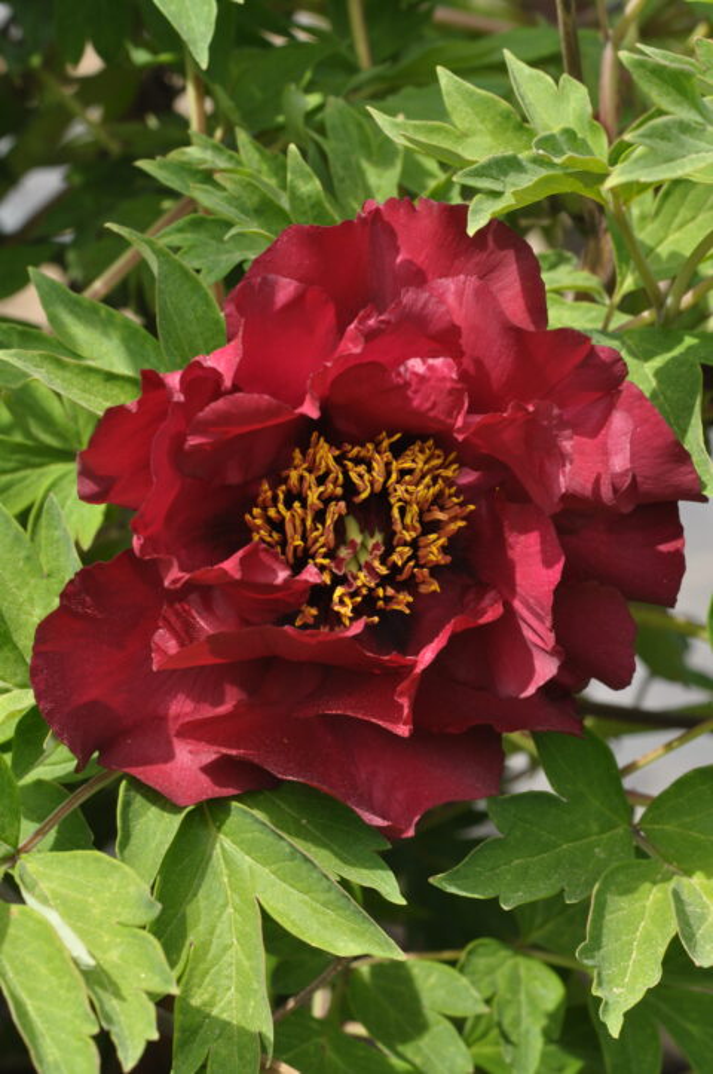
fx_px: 3128
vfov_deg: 19.5
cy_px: 537
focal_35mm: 105
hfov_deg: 13.0
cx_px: 356
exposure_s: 1/250
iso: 320
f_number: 10
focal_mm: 70
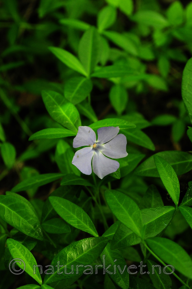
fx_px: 722
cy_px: 144
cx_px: 96
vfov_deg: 22.6
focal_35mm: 90
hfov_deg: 15.1
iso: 800
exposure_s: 1/80
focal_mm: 60
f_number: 8
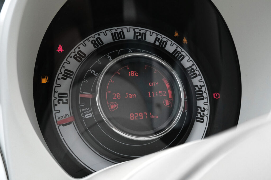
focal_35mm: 42
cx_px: 136
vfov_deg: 31.9
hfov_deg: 46.4
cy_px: 90
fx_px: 316
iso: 2000
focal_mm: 28
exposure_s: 1/400
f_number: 9
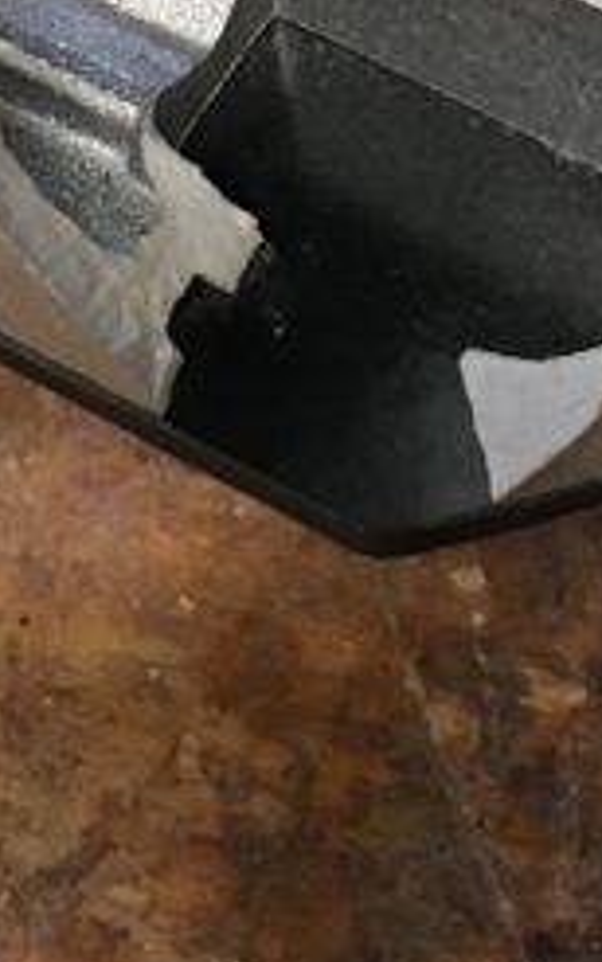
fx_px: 3356
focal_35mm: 128
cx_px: 238
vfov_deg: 15.0
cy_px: -512
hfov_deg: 10.2
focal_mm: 4.15
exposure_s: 1/30
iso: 100
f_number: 2.2
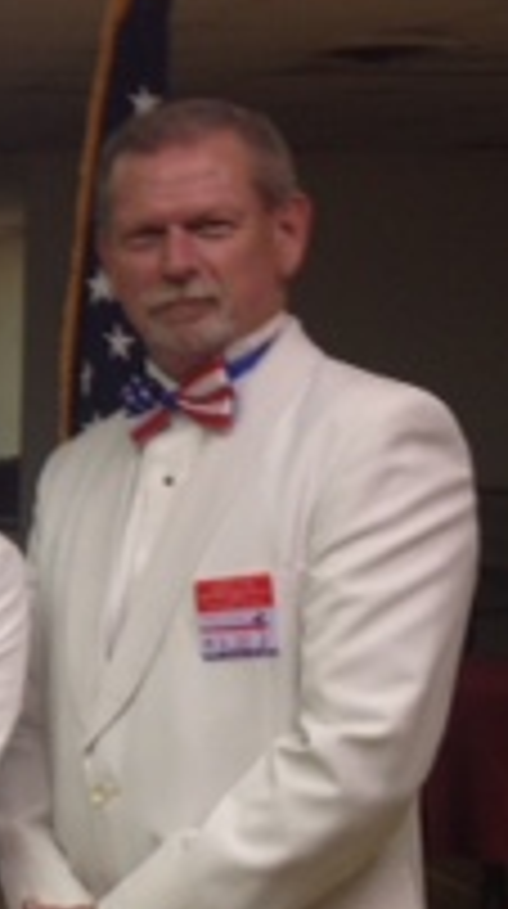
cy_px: 644
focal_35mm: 121
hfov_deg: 9.6
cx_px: -342
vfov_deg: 17.7
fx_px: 2910
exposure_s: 1/30
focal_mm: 4.28
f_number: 2.4
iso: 50
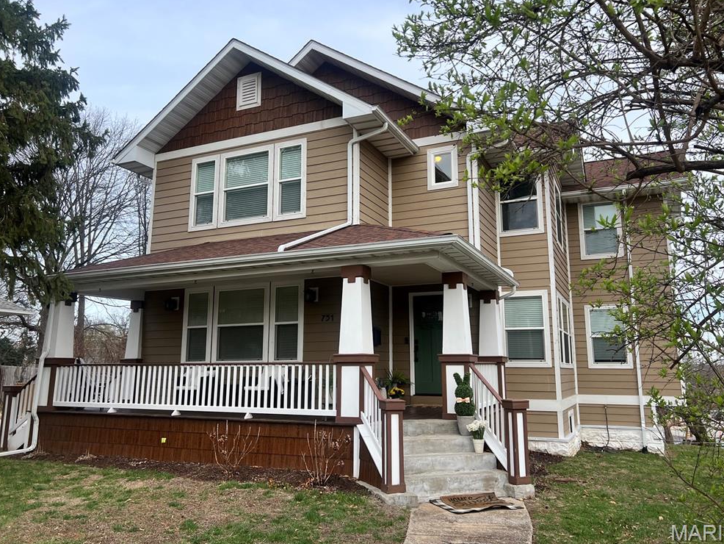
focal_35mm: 27
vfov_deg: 51.4
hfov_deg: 65.3
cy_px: 266
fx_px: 565
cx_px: 369
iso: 50
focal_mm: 5.7
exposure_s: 1/1468
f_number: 1.5
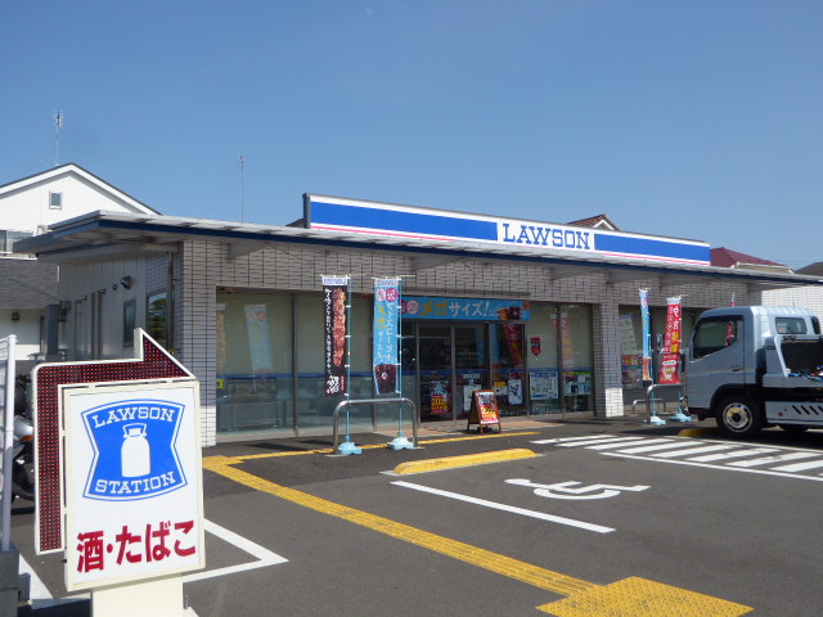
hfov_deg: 55.4
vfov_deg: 42.9
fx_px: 785
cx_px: 412
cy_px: 308
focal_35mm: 33
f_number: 3.6
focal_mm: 5.8
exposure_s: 1/1000
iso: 80
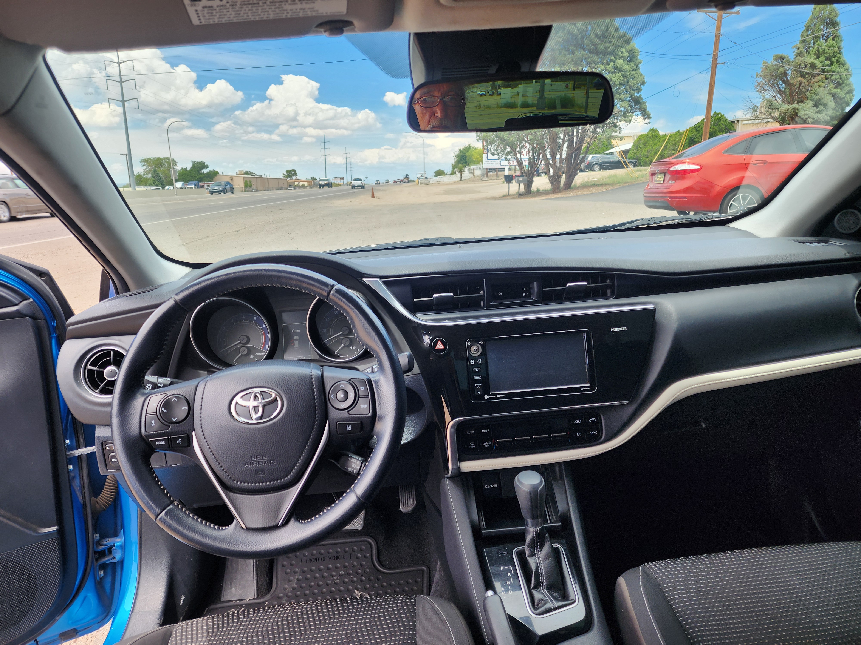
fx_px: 572
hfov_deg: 73.9
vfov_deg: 58.9
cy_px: 322
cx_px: 430
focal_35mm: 23
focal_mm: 6.4
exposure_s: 1/178
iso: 12
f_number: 1.8
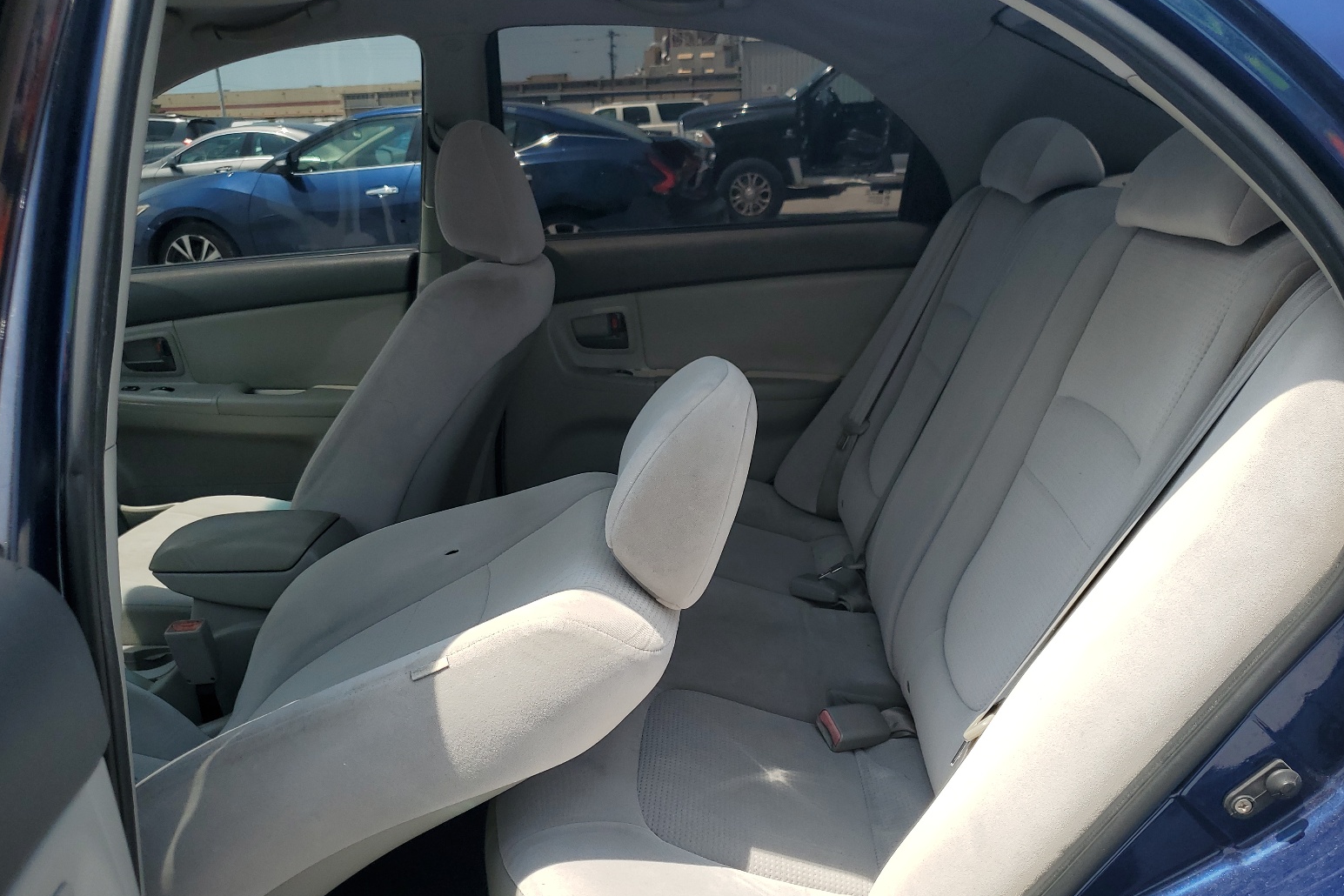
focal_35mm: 28
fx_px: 1045
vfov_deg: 46.3
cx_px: 661
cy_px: 512
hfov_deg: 65.5
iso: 50
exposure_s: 1/1667
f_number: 1.5
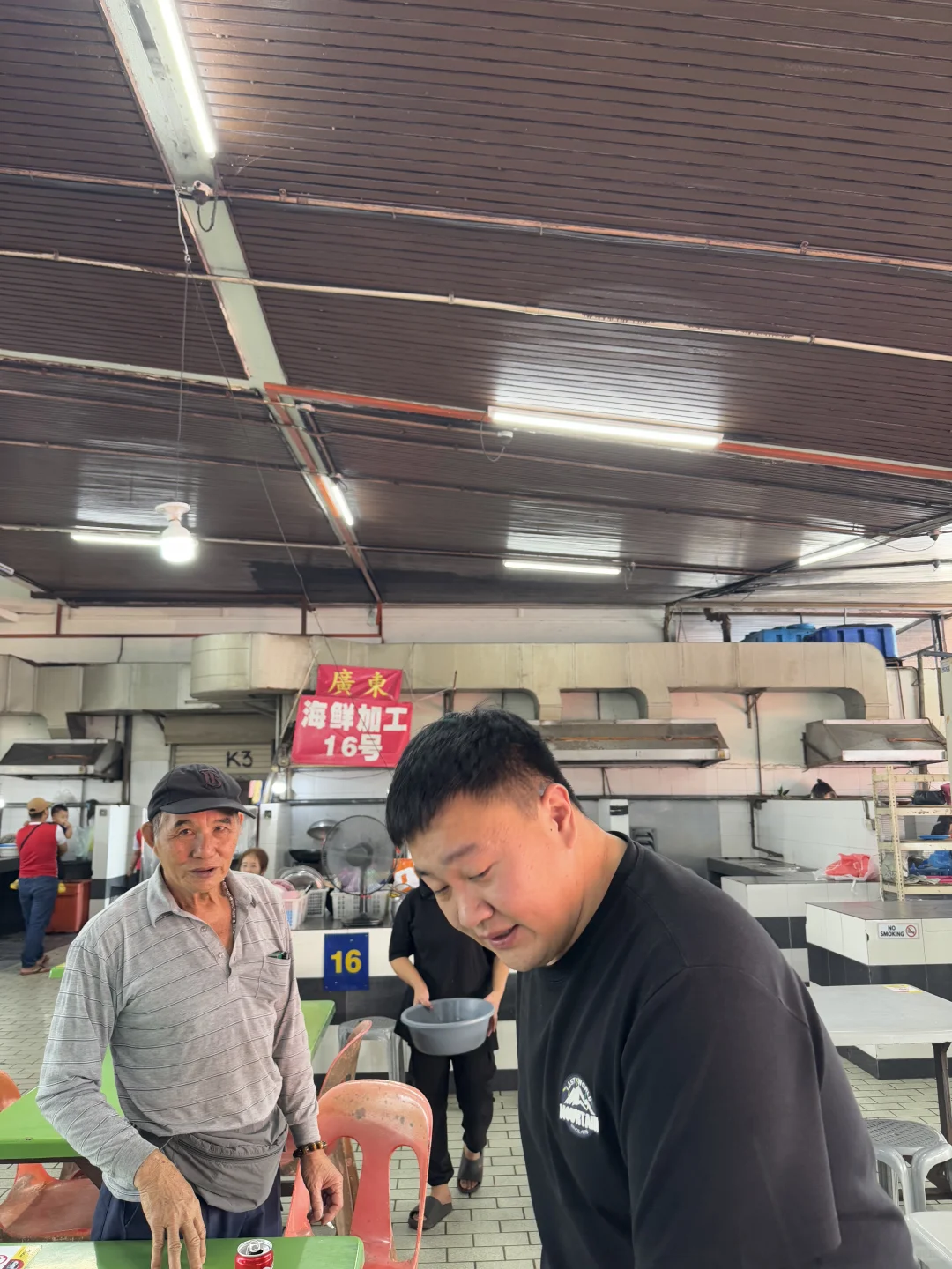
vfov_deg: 71.6
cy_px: 634
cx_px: 476
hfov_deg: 56.8
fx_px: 880
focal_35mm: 24
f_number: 1.78
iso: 125
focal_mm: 6.76
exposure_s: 1/50
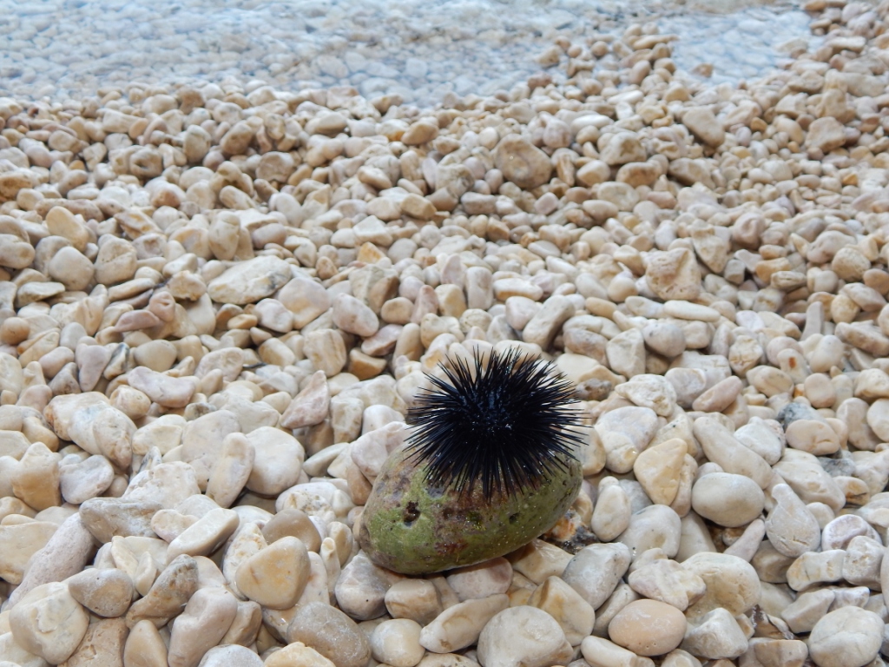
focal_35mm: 38
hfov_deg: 49.0
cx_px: 444
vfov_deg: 37.7
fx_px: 976
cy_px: 334
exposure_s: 1/200
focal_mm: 6.8
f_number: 3.4
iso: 125
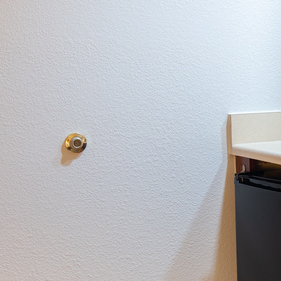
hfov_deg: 21.7
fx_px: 670
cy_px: 139
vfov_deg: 23.7
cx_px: 347
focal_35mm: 73
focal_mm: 24
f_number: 2.8
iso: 640
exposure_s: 1/60
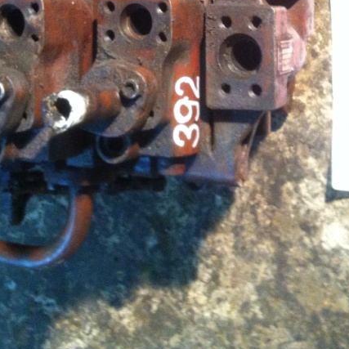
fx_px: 844
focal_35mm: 74
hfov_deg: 23.4
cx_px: 182
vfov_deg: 22.8
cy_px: 44
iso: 400
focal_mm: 3.85
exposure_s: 1/15
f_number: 2.8
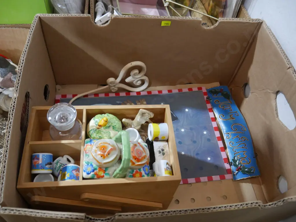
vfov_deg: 44.2
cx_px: 148
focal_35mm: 32
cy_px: 111
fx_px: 274
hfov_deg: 56.8
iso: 1600
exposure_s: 1/60
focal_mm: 16
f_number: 3.6
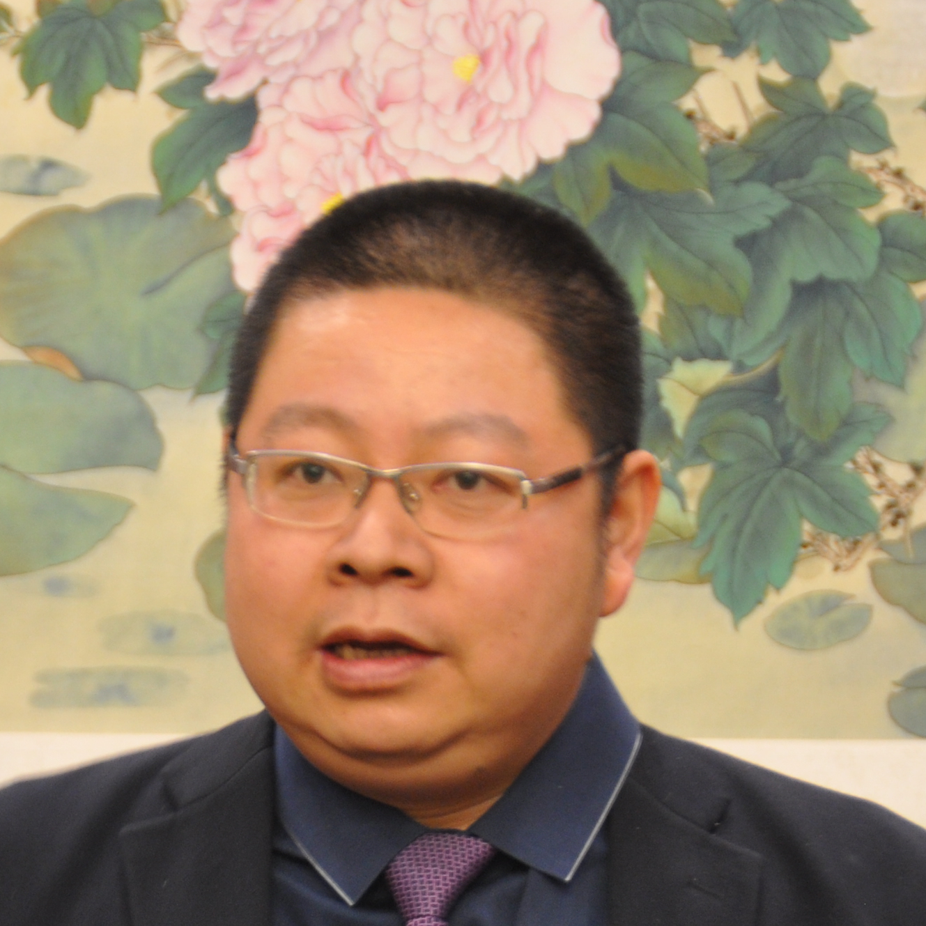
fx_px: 11814
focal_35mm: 390
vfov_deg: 4.5
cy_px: 900
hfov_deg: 4.5
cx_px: 258
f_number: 5.3
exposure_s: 1/8
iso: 500
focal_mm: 95
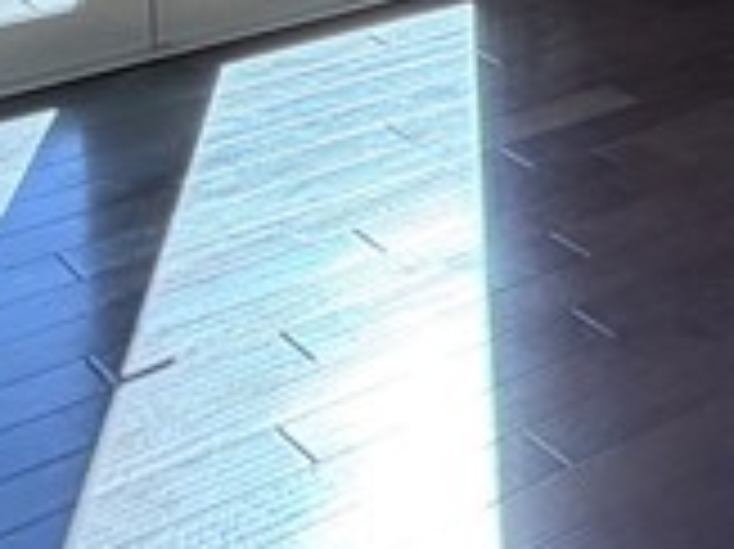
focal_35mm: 88
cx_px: 1382
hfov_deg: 17.4
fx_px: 1865
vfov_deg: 14.5
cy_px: -482
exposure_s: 1/221
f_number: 2.2
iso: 40
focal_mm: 2.22
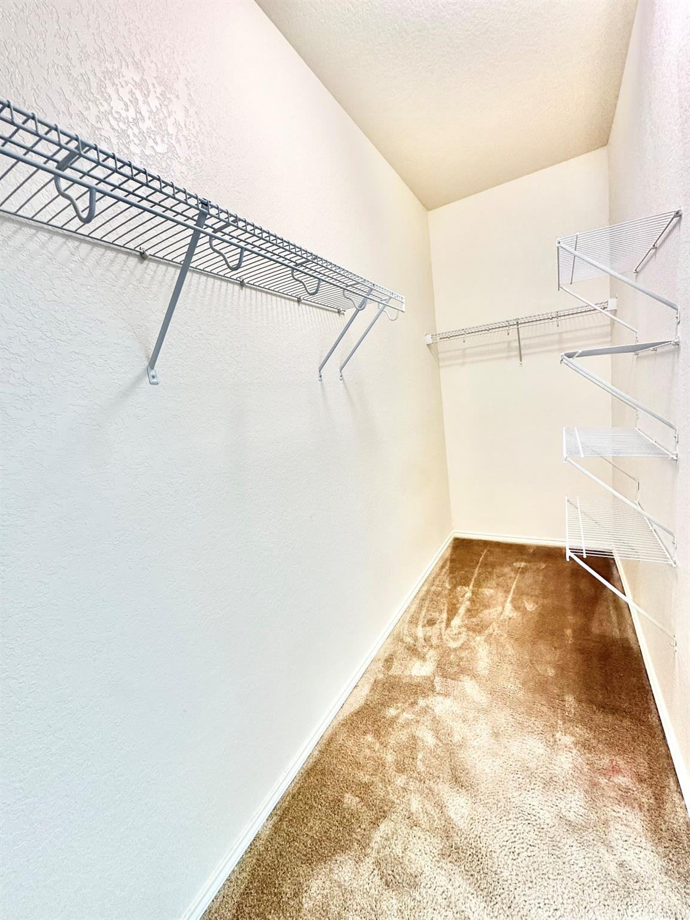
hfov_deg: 85.7
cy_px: 460
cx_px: 345
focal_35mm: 14
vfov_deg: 102.1
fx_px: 372
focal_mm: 2.22
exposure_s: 1/60
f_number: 2.2
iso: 160
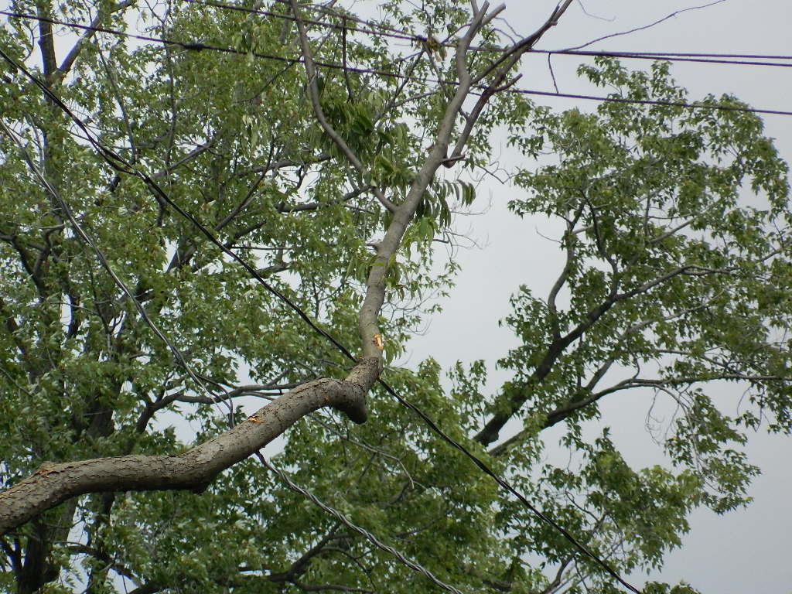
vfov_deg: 2.8
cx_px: 396
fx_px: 12012
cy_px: 297
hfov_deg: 3.8
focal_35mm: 525
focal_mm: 94.5
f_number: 5.8
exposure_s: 1/400
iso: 80
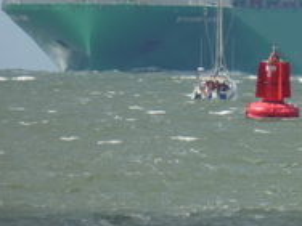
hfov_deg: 1.0
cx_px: 316
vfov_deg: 0.8
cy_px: -31
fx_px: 16594
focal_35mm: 1902
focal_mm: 139.4
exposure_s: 1/500
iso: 80
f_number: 5.6
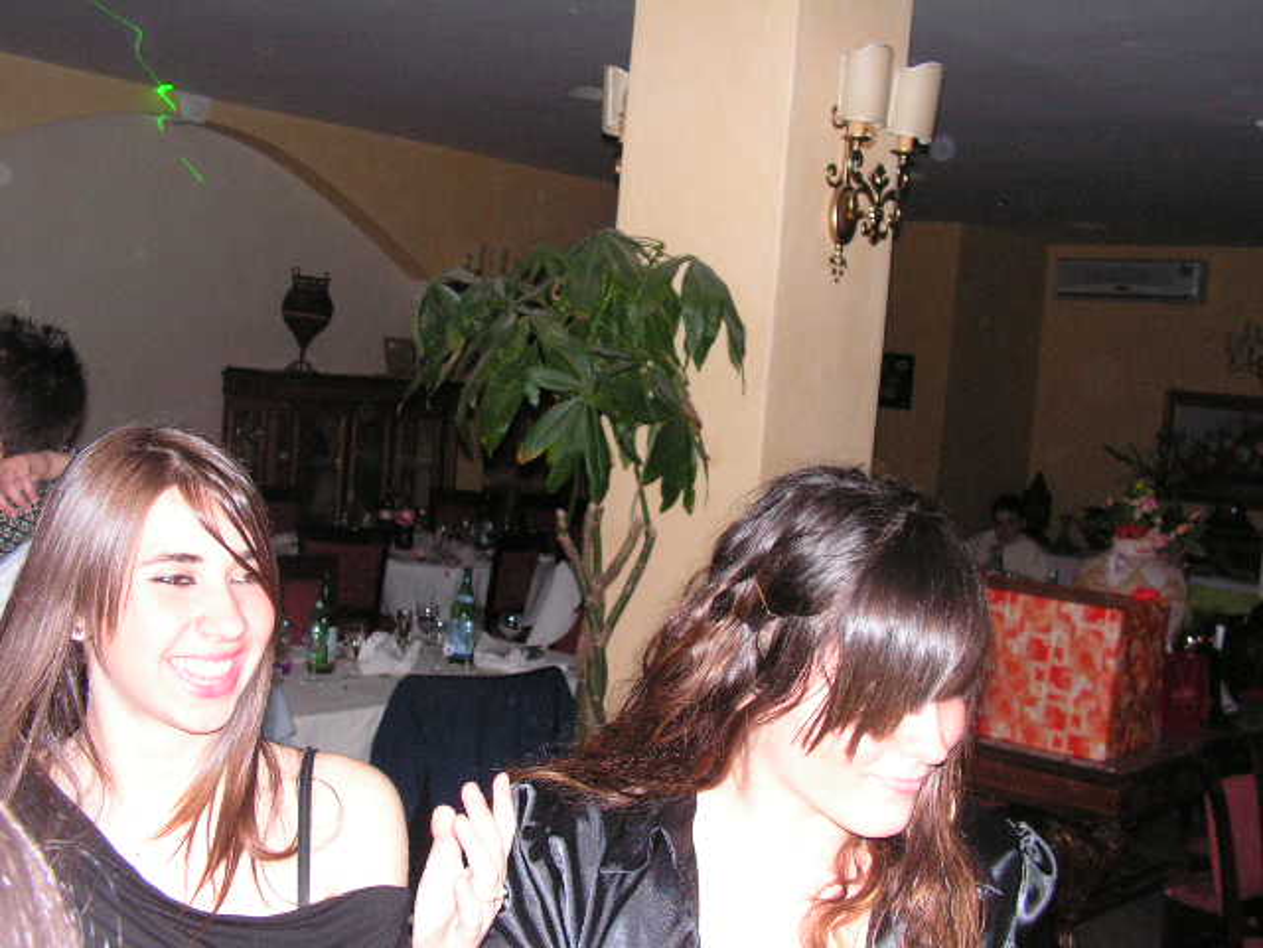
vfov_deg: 32.9
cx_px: 632
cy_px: 474
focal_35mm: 44
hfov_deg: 42.9
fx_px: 1605
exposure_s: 1/40
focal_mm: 7.4
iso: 200
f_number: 3.2
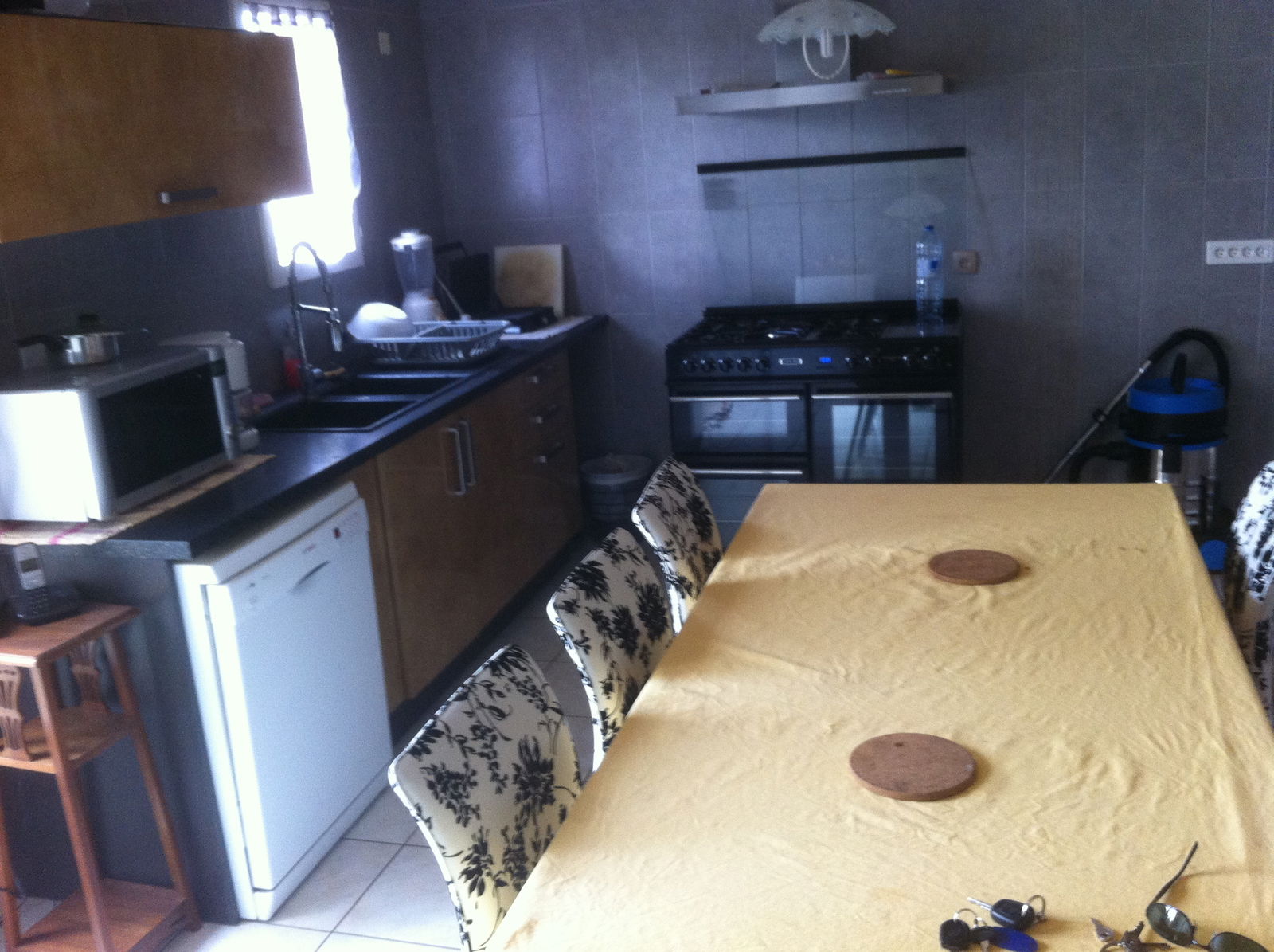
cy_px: 476
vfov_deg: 40.6
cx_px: 637
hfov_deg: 52.7
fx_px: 1286
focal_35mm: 35
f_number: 2.8
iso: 160
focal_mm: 3.85
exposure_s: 1/15
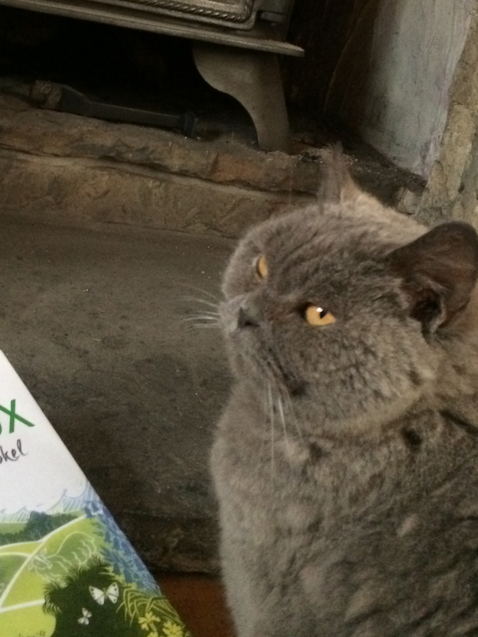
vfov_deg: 34.9
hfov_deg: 27.7
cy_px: 78
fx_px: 957
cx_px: 135
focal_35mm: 52
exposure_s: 1/17
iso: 400
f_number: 2.2
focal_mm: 4.15
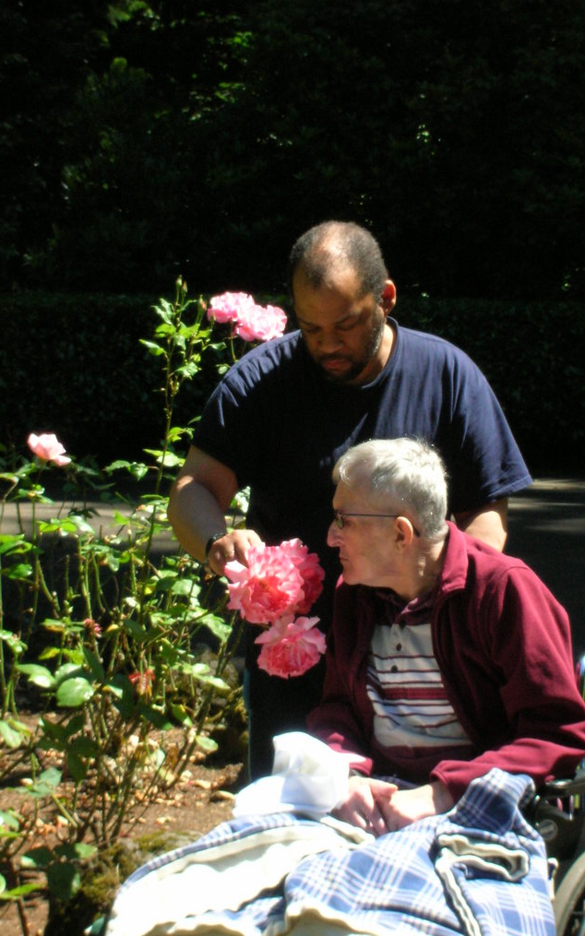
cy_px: 468
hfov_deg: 12.0
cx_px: 312
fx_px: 2782
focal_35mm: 109
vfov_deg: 19.1
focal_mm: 17.1
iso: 127
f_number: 8.2
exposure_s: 1/114
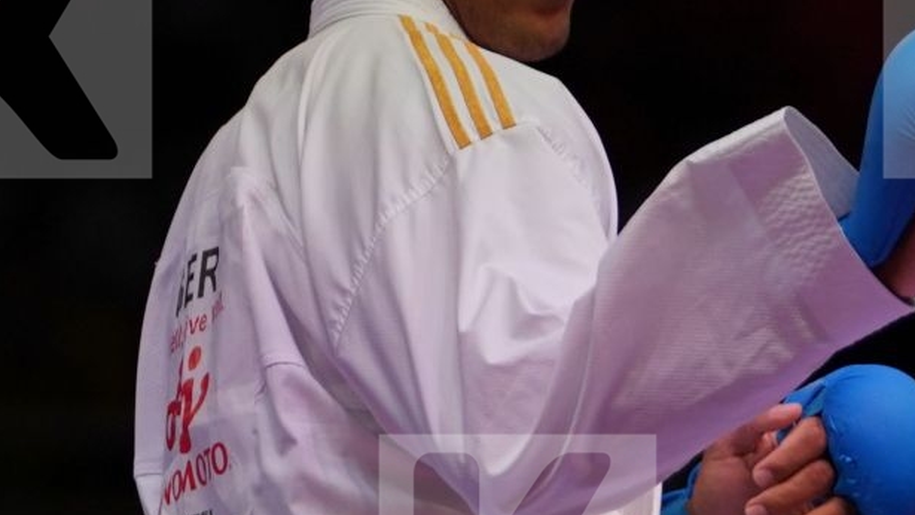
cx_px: 1022
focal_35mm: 730
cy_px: 570
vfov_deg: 1.7
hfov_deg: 3.0
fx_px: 17712
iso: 400
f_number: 2.8
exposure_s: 1/1000
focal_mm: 159
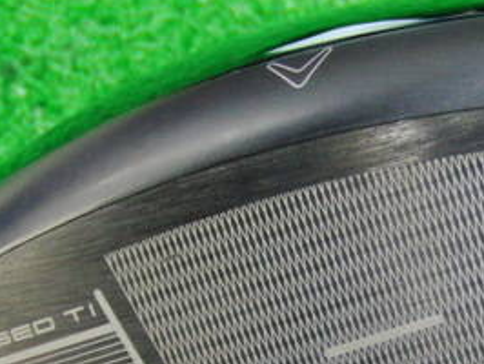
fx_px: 1246
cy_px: 313
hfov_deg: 21.8
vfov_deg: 16.4
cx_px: 375
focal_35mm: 89
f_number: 3.6
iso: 400
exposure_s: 1/15
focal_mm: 6.42
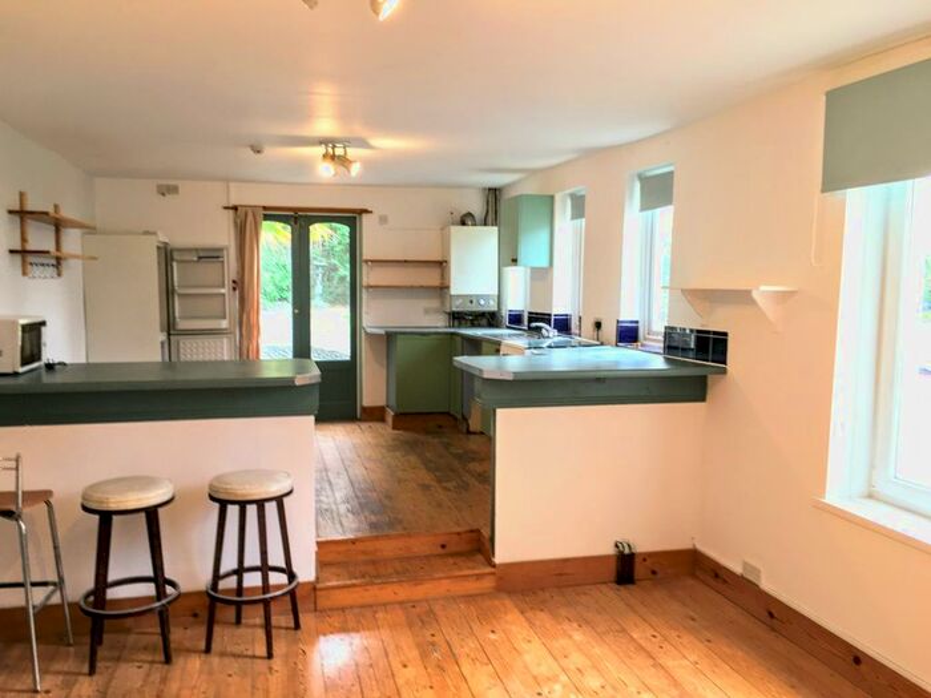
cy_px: 349
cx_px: 466
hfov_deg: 61.7
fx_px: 780
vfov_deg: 48.2
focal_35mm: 29
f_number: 2.2
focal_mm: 4.15
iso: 32
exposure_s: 1/50
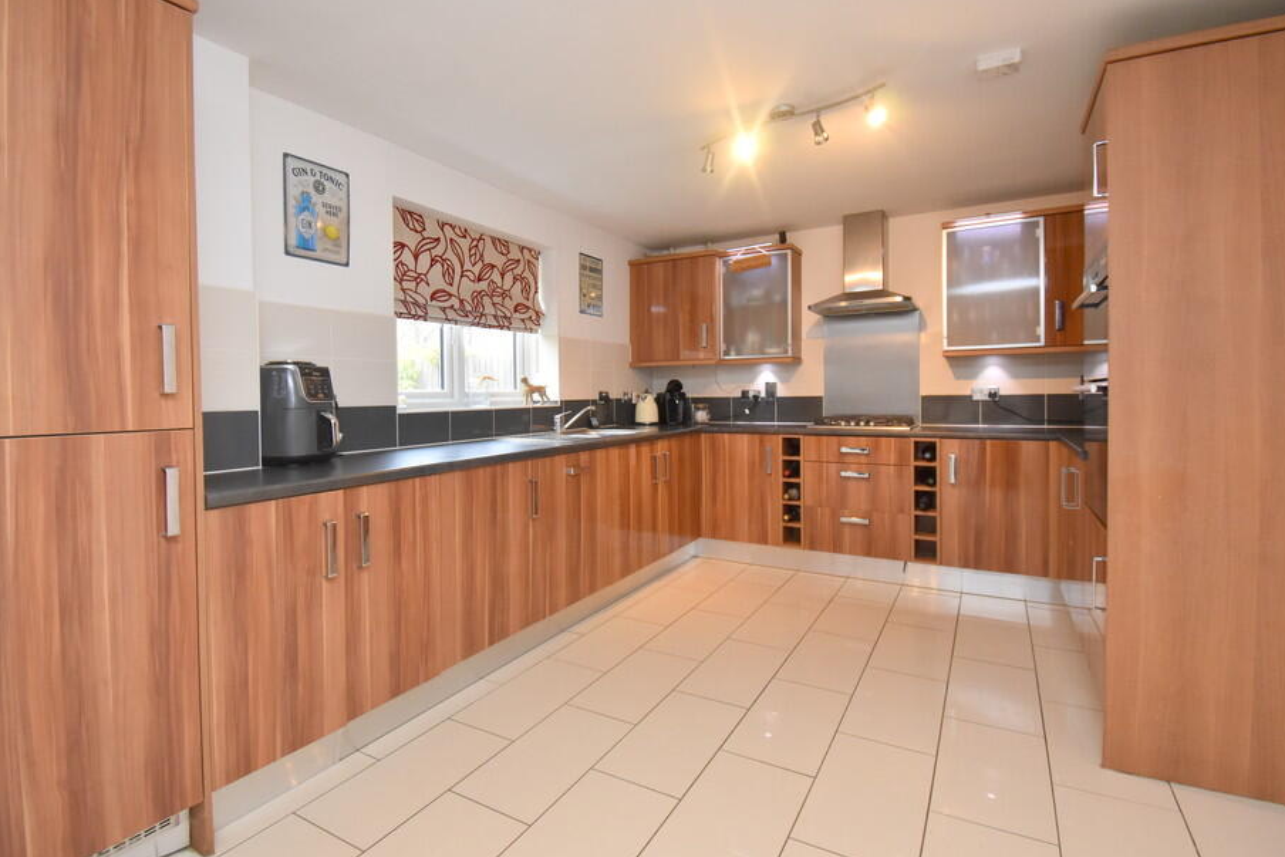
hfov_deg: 93.1
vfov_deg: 70.4
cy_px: 413
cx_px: 590
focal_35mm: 17
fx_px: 607
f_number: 4.5
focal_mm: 10
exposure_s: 1/125
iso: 1100
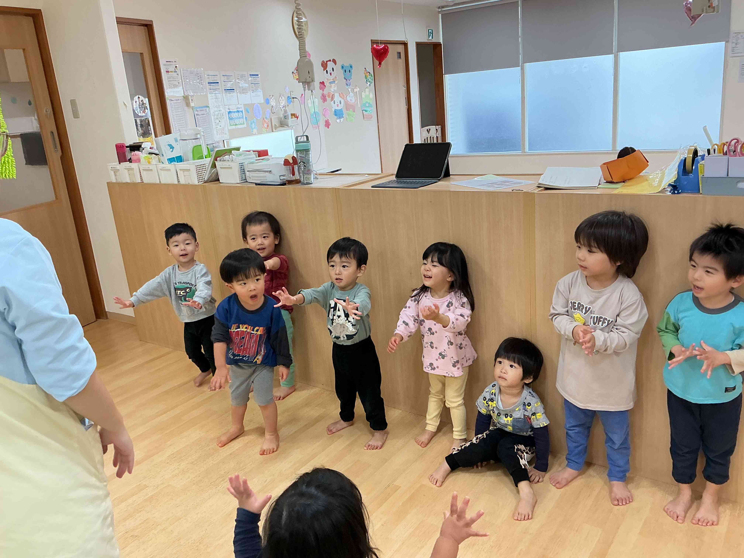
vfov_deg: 48.2
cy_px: 279
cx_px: 372
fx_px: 623
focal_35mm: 29
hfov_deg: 61.7
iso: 40
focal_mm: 3
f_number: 1.8
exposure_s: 1/120
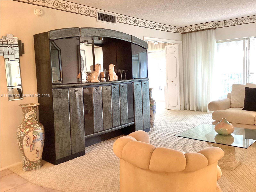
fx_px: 229
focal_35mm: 31
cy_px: 96
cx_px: 128
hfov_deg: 58.4
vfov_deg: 45.4
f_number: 2.4
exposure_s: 1/60
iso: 125
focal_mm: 3.3
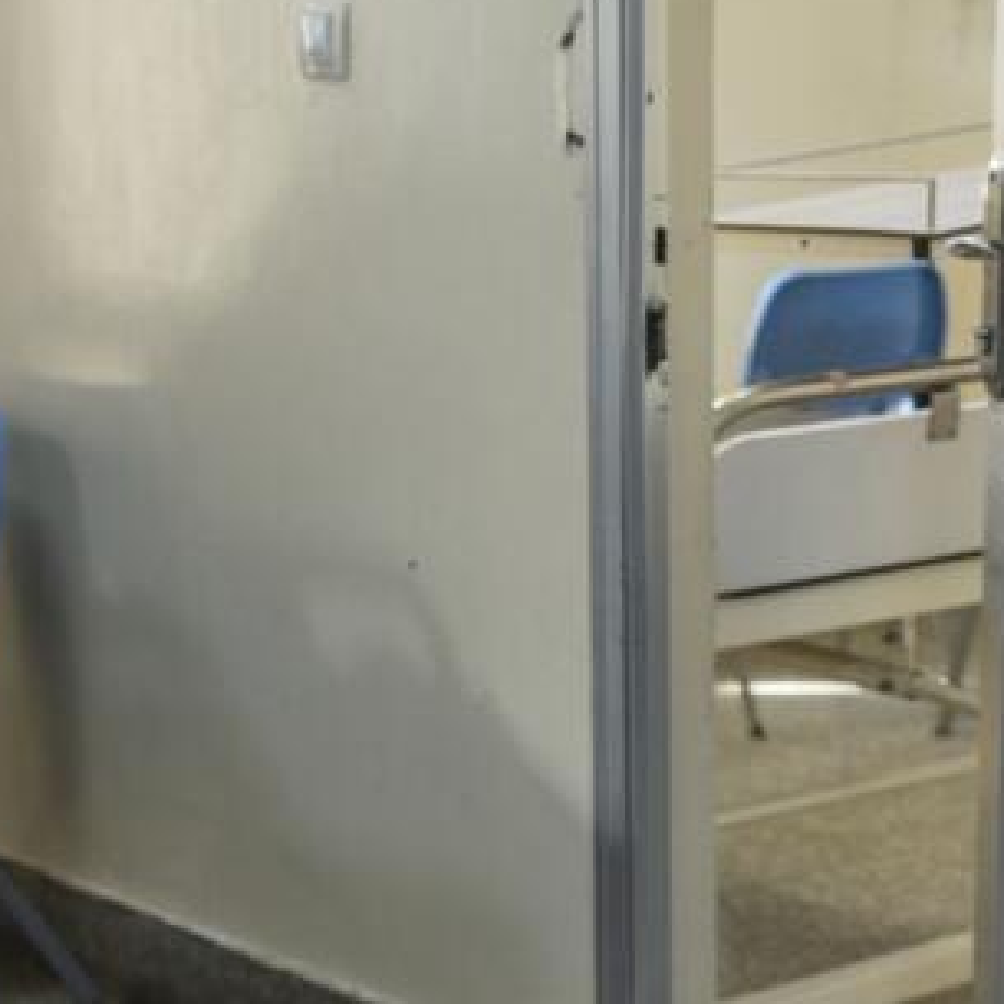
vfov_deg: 16.9
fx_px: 3281
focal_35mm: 100
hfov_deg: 17.3
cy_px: 1101
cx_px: 277
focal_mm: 35
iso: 800
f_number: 2.5
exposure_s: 1/160
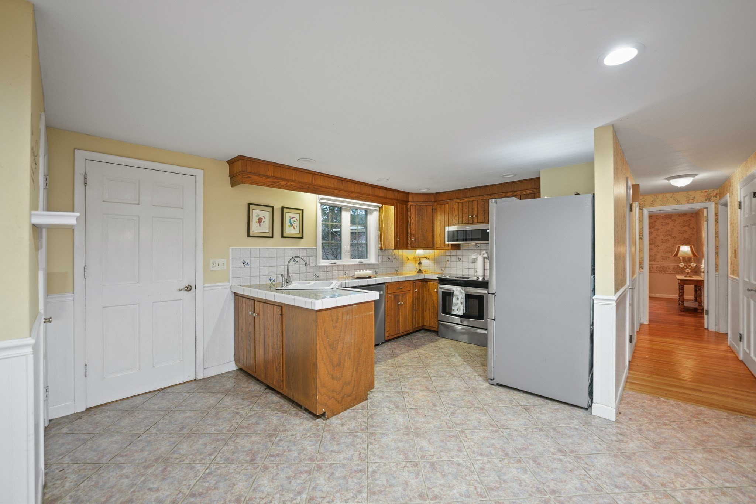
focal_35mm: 14
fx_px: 294
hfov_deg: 104.3
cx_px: 378
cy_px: 252
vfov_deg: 81.2
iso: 200
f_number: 2.8
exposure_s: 1/4
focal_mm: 14
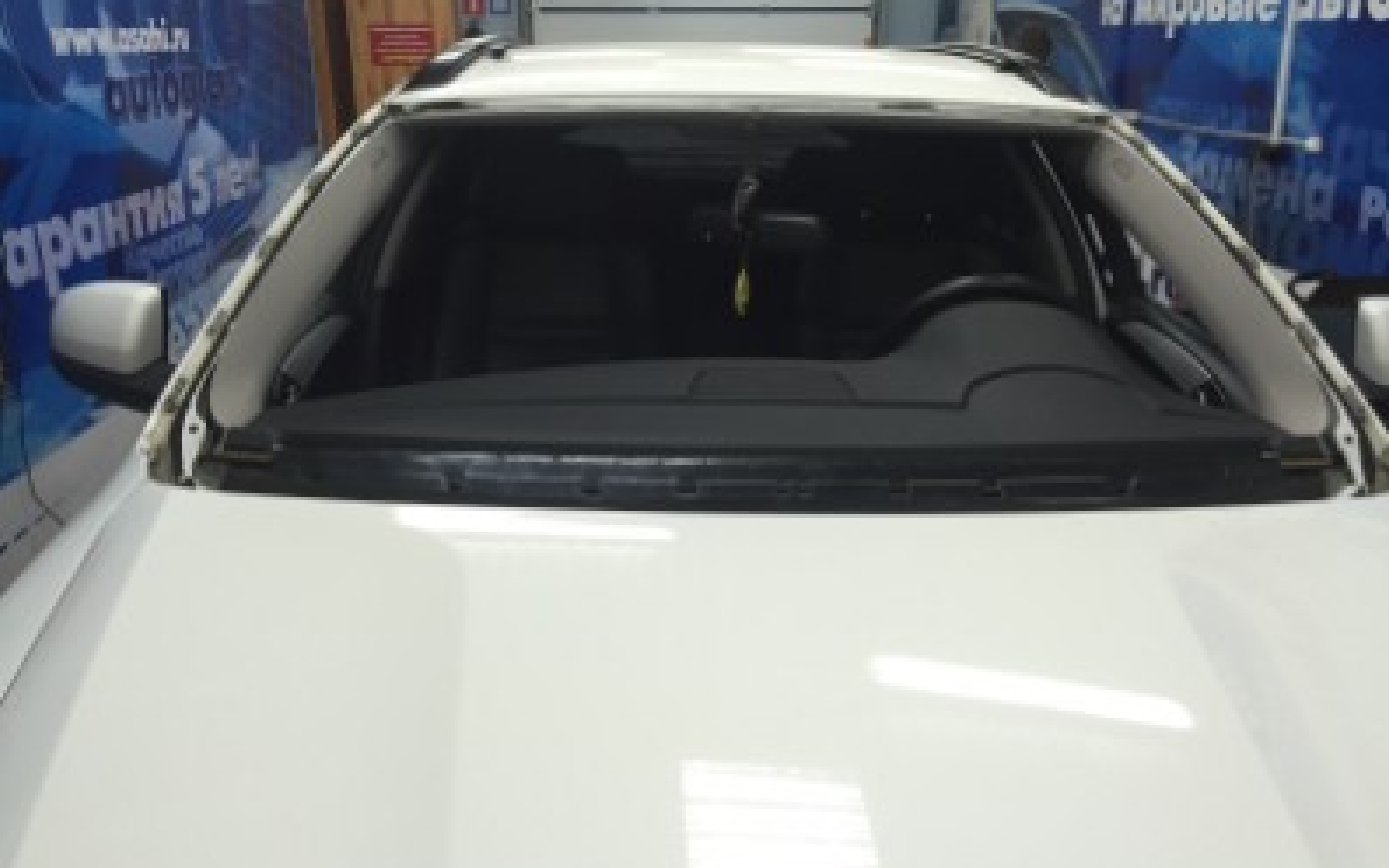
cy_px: 374
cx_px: 693
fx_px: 1173
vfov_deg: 40.5
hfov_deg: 61.2
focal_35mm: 31
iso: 100
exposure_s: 1/33
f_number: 2.2
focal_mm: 4.15
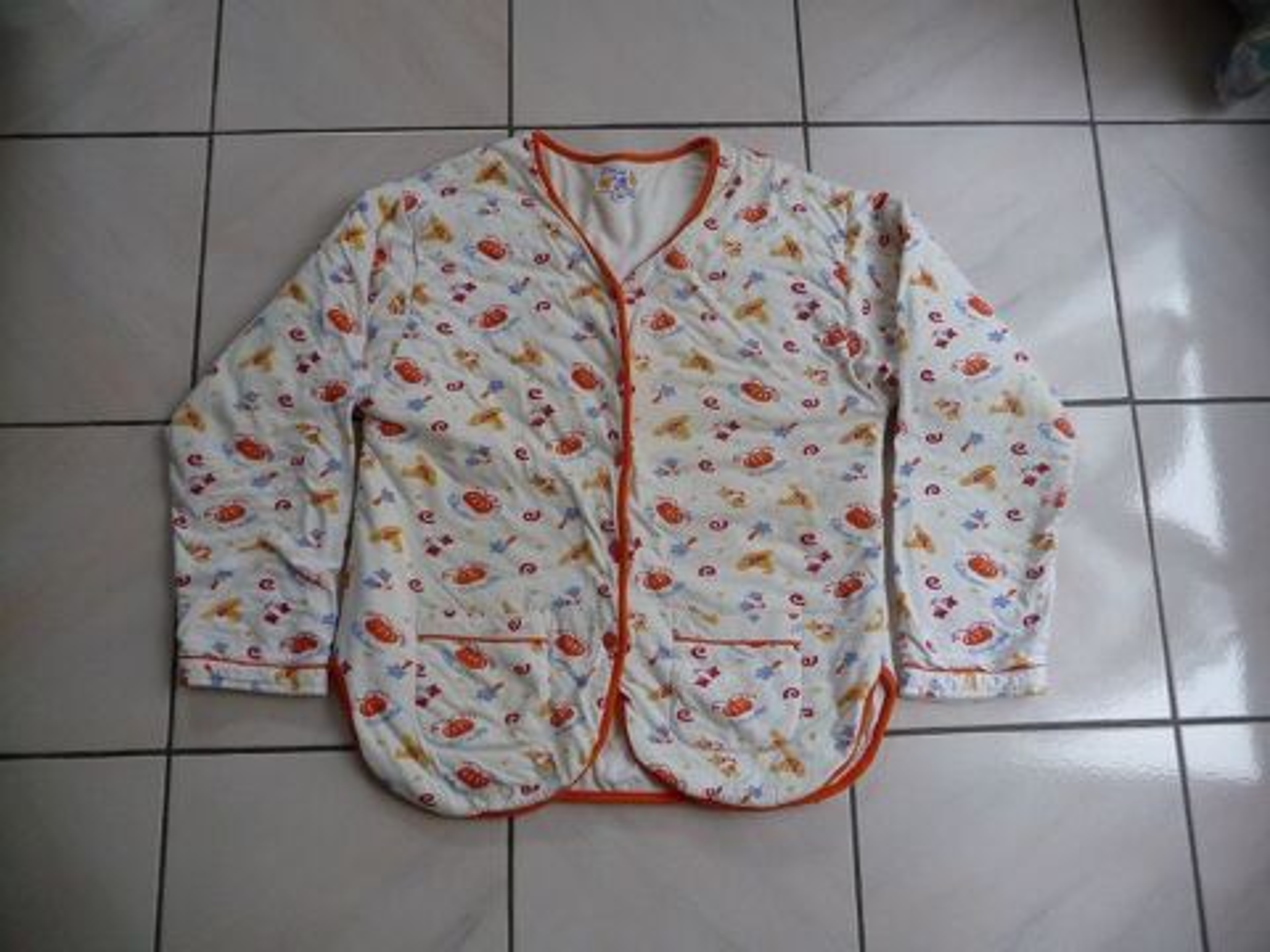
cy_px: 476
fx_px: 1027
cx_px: 635
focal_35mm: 28
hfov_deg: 63.4
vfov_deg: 49.7
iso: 160
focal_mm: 4.7
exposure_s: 1/30
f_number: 3.3
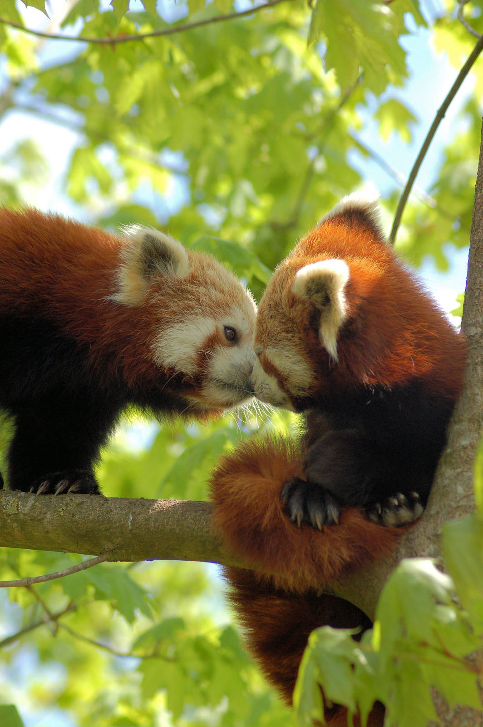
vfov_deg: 11.2
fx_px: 3689
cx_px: 242
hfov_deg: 7.5
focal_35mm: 183
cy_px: 364
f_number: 5
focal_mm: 122
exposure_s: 1/400
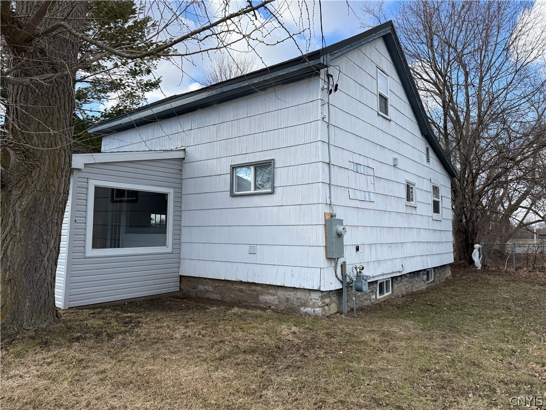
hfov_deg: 71.6
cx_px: 273
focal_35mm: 24
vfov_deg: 56.8
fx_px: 379
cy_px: 205
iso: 80
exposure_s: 1/1812
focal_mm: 6.76
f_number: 1.78
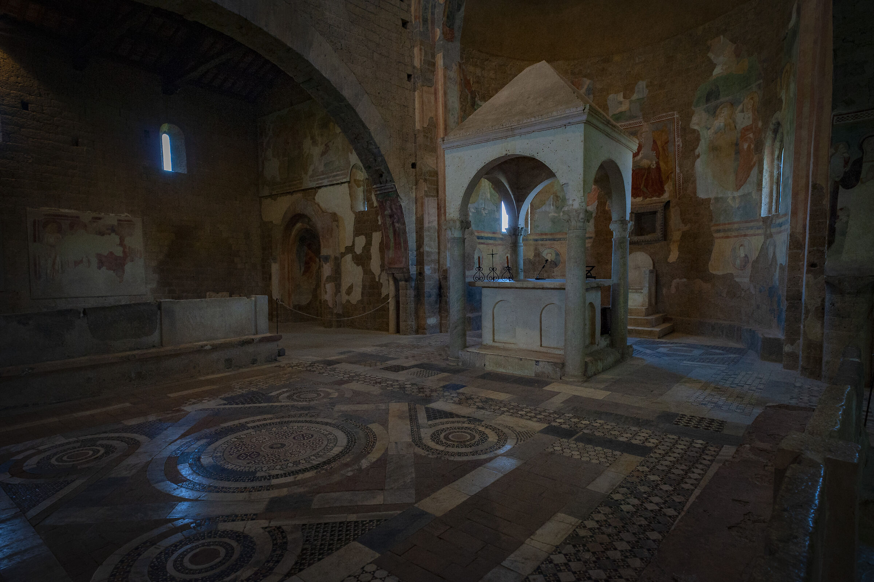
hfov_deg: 84.0
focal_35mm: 20
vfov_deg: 61.9
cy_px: 291
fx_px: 485
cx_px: 437
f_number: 8
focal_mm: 20
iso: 2000
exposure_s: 1/60
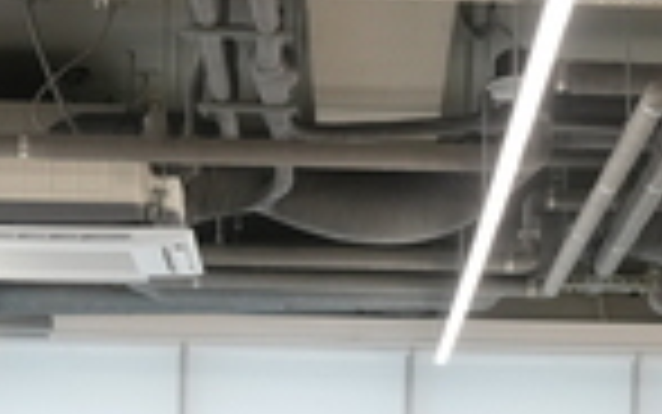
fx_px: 2743
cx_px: 365
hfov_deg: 13.8
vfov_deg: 8.3
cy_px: 763
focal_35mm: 152
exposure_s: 1/500
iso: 1600
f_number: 4
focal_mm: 35
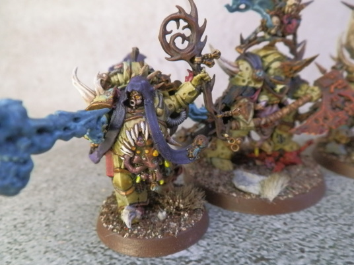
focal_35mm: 28
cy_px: 132
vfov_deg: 49.7
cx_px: 177
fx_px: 286
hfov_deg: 63.4
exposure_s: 1/80
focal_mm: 5
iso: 400
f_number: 3.1
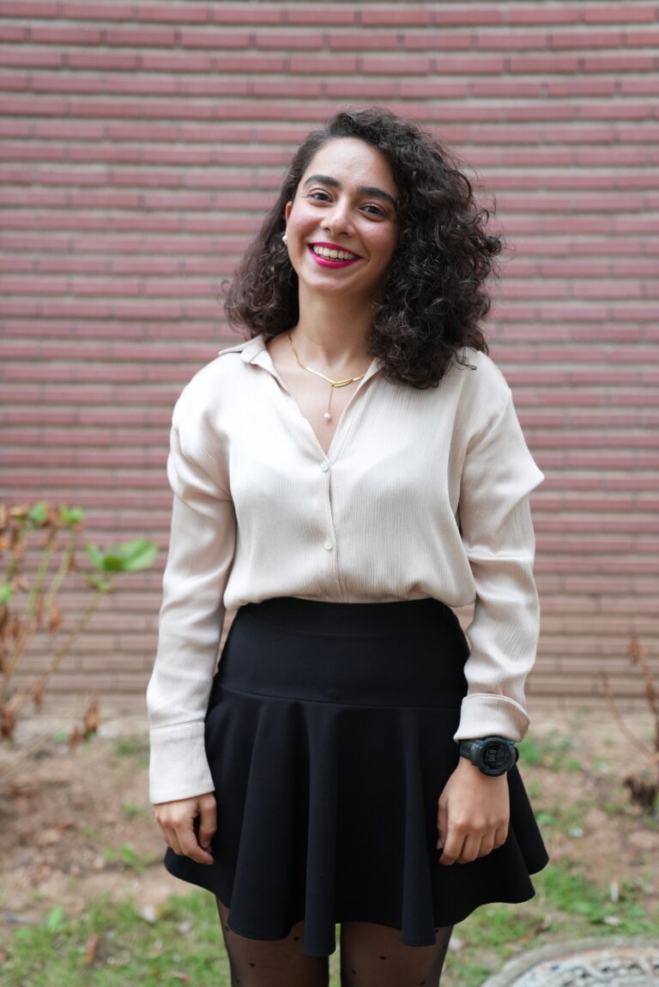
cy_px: 494
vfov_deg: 36.9
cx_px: 330
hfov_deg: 25.1
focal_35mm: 54
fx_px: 1481
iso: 2000
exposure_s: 1/80
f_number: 2.8
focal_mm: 54
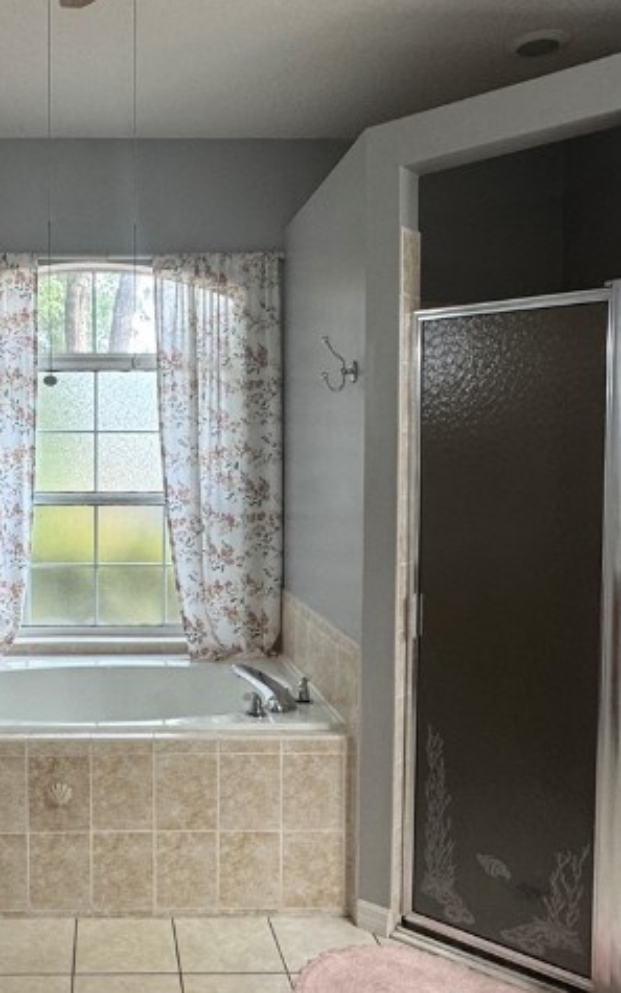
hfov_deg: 37.8
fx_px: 866
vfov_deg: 59.6
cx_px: 111
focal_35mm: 32
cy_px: 493
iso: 160
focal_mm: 2.22
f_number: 2.2
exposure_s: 1/120
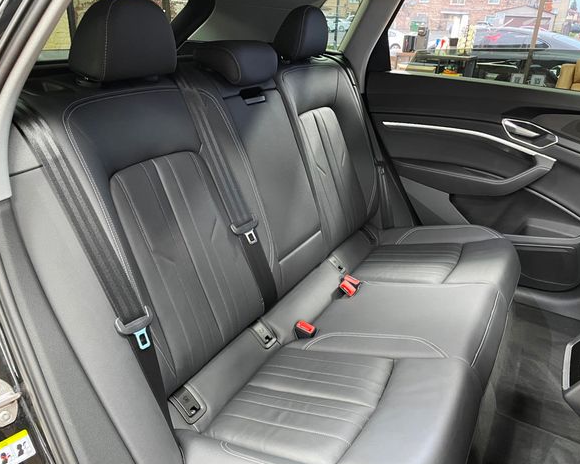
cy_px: 232
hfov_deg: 62.2
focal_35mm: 28
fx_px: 481
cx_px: 289
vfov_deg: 51.5
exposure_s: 1/30
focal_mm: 4.2
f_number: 1.6
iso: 500
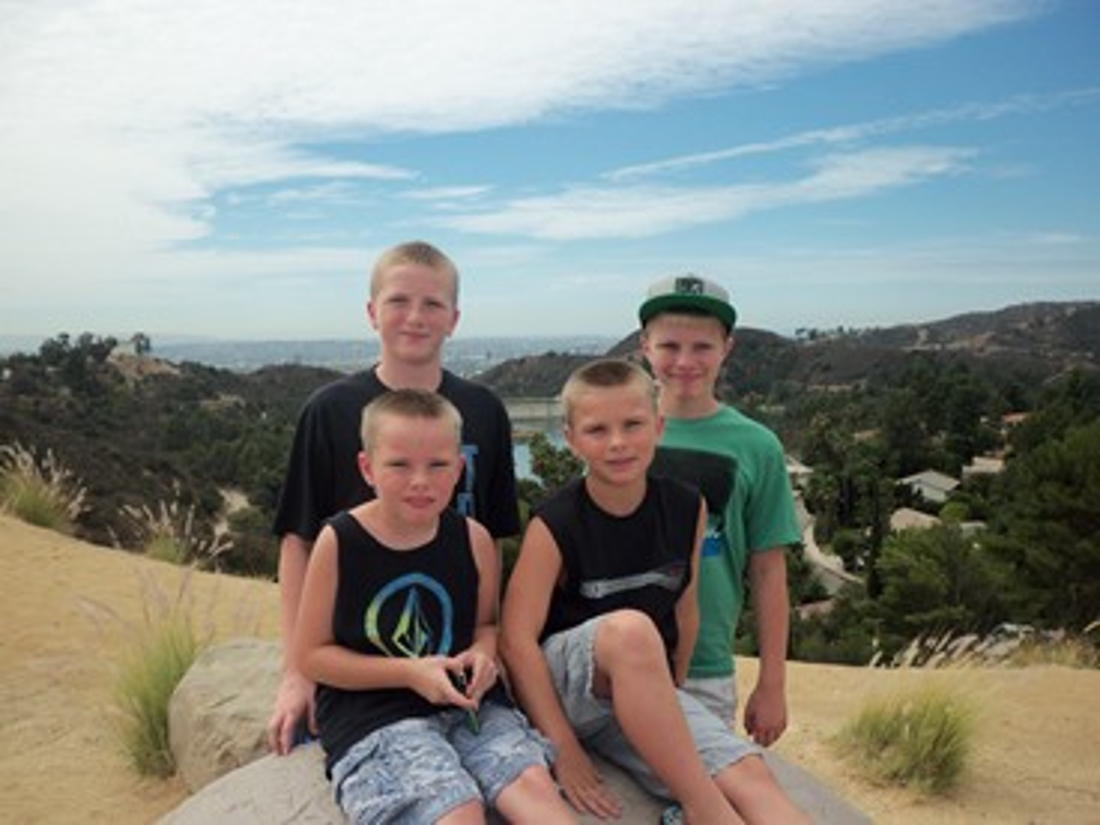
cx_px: 550
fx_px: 1080
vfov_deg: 41.8
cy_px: 412
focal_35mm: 34
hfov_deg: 54.0
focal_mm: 5.7
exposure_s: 1/160
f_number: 8.8
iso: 80
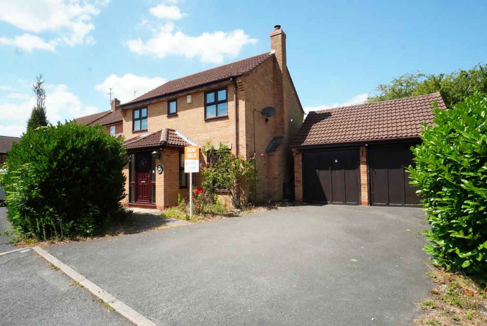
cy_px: 163
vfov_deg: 67.5
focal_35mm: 18
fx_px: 244
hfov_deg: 90.0
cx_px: 244
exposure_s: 1/1250
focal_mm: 12
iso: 3200
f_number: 14
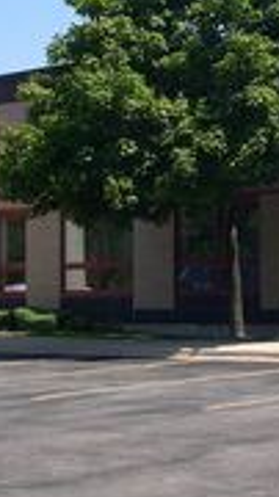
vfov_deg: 18.6
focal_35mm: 115
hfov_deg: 10.2
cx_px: 412
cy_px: 175
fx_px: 1515
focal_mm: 8
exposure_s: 1/143
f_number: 7.6
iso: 100
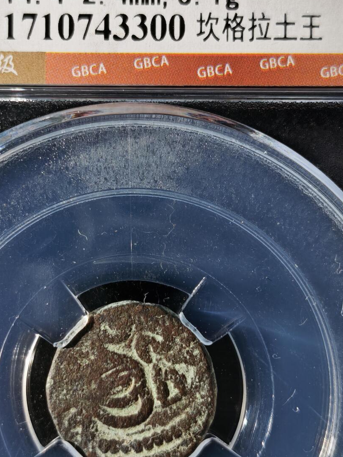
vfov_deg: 23.6
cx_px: 127
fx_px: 1097
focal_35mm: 83
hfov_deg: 17.7
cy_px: 219
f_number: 1.63
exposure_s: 1/217
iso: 50
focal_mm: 5.85
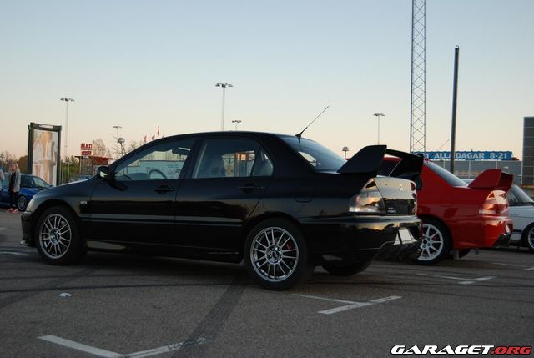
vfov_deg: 30.0
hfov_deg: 43.5
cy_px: 179
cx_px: 267
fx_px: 669
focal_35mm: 45
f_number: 4.2
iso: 100
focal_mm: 30
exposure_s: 1/60
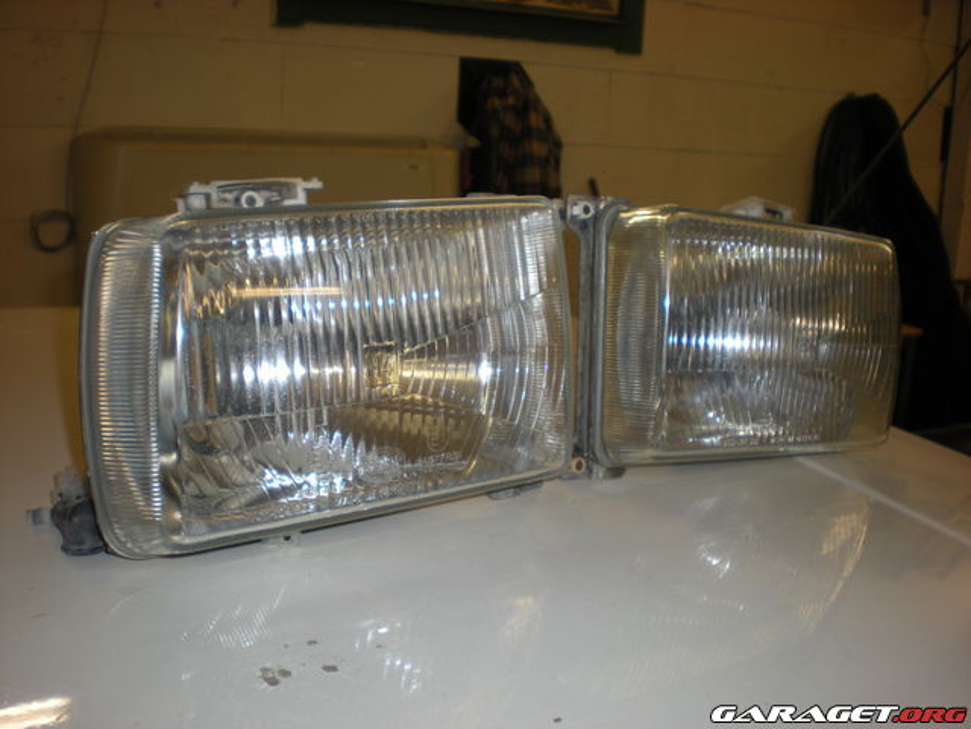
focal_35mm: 38
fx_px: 1066
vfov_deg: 37.7
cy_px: 364
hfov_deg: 49.0
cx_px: 486
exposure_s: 1/30
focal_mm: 6.3
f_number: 3.1
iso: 64
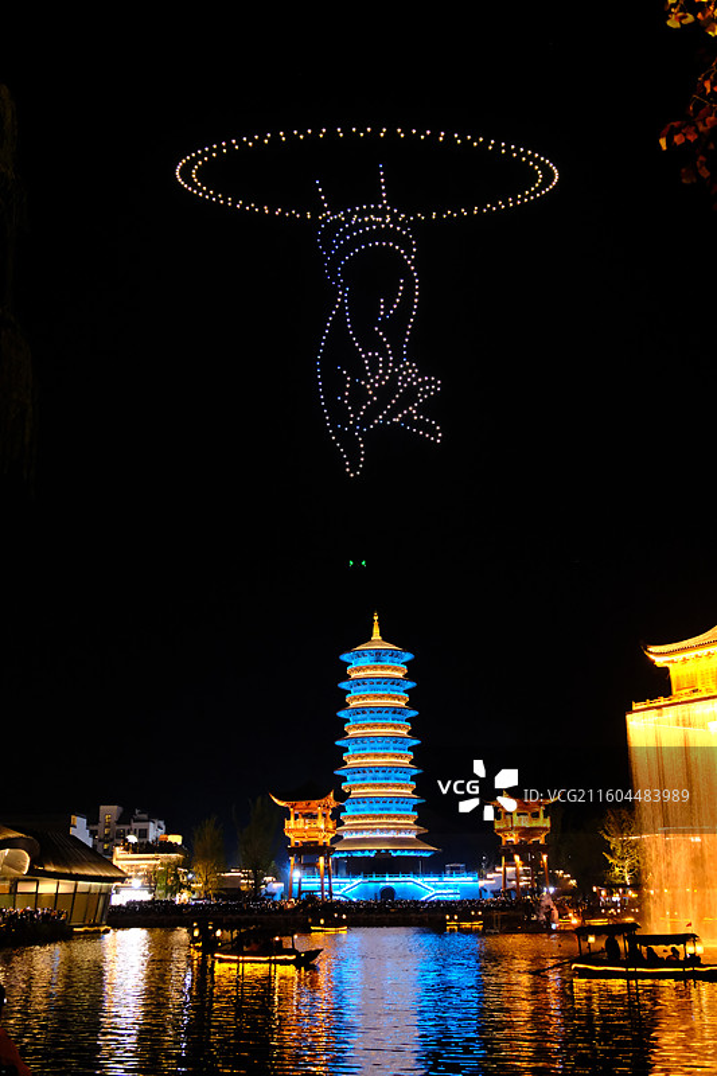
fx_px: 1136
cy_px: 538
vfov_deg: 50.7
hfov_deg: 35.0
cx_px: 358
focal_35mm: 38
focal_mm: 25.4
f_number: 2.8
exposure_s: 1/56
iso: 6400
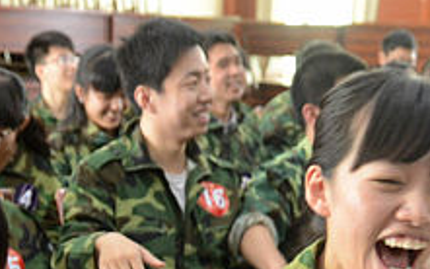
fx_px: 1101
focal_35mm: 94
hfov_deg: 22.1
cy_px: 477
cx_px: 243
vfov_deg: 12.7
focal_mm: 17
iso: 1250
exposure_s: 1/60
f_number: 2.8
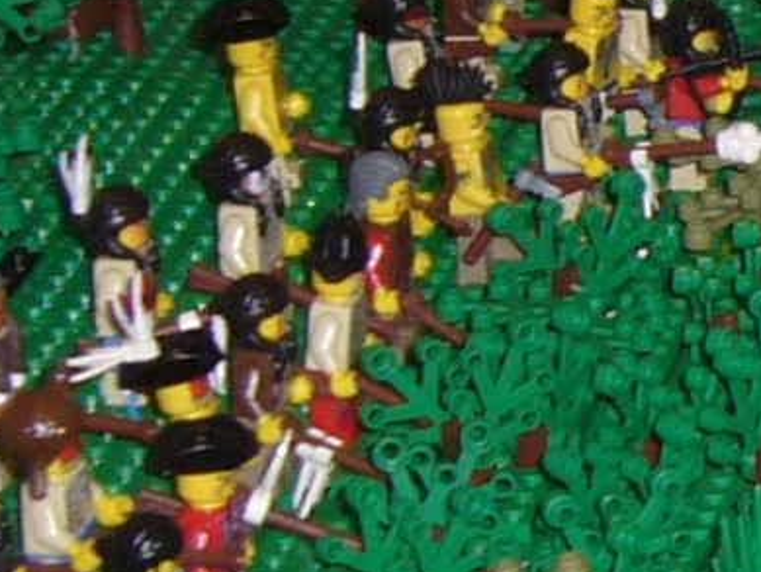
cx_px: 1645
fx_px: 5212
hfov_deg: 7.9
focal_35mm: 237
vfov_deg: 6.3
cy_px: 270
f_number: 2.9
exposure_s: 1/30
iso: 100
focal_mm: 6
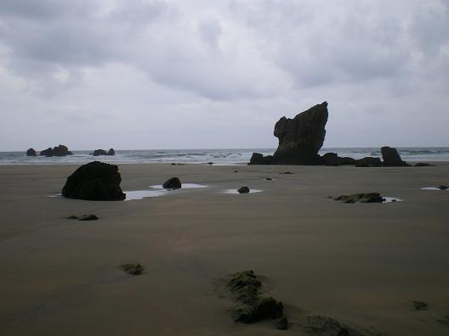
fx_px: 493
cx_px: 224
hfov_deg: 49.0
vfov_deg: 37.7
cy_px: 168
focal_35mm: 38
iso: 64
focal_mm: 6.3
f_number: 4.6
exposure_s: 1/160
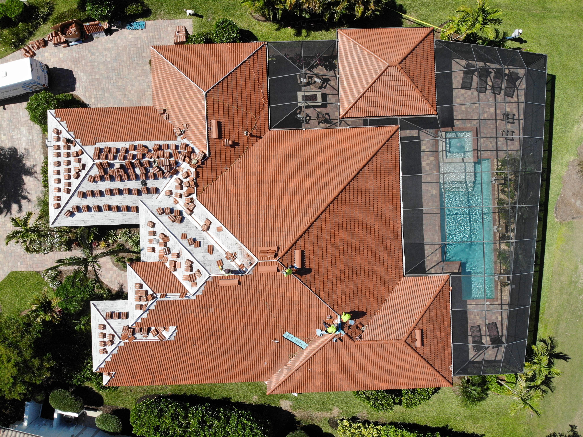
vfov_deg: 56.8
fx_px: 404
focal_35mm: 24
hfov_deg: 71.6
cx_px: 292
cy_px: 218
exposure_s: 1/944
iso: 103
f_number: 2.8
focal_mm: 4.5
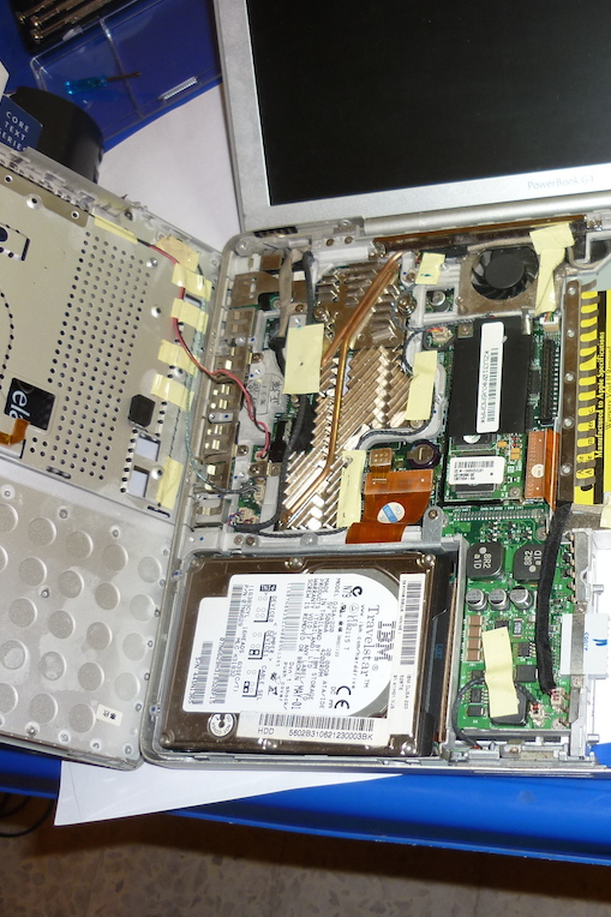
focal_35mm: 46
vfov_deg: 42.8
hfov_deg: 28.9
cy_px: 458
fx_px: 1172
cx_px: 445
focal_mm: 5.5
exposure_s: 1/30
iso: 100
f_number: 2.8
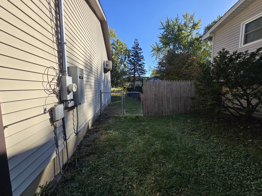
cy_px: 98
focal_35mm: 13
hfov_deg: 106.2
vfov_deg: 89.9
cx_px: 131
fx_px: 98
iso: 50
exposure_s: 1/1580
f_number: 2.2
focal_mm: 2.2
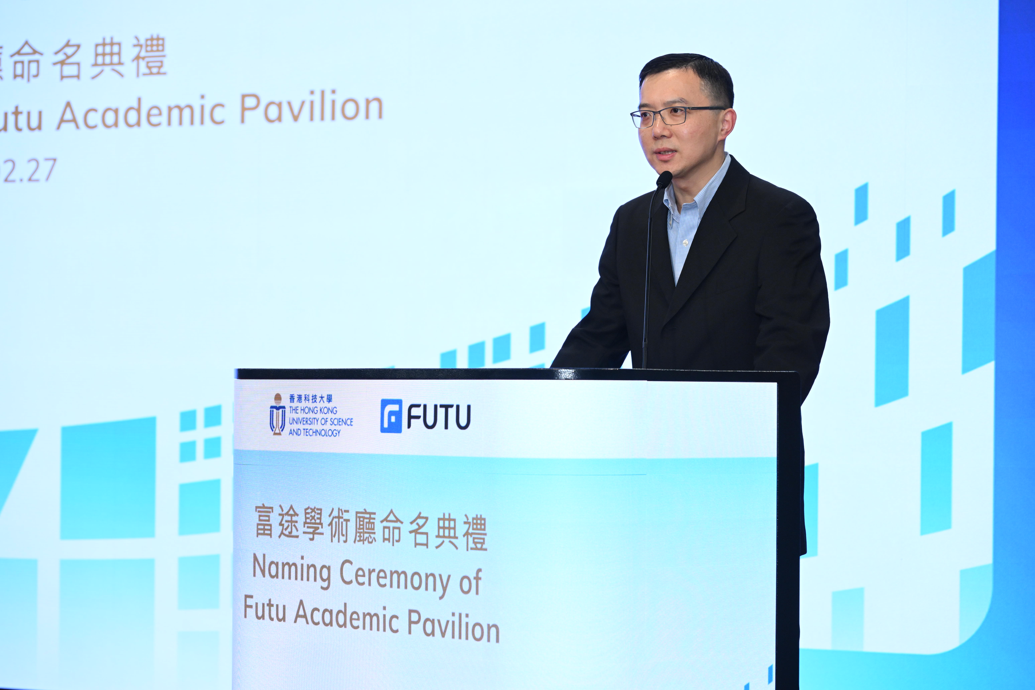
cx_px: 518
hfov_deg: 20.0
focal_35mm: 102
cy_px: 345
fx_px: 2932
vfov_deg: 13.4
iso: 2000
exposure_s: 1/200
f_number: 5.6
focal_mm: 102
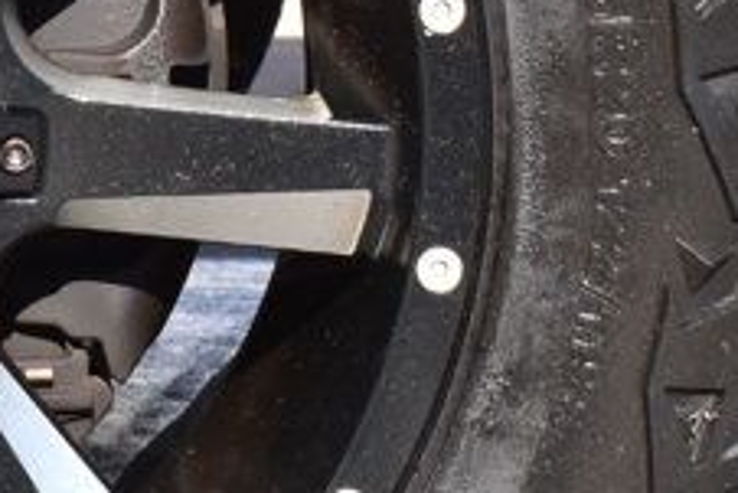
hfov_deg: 7.9
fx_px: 5292
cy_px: 153
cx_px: -85
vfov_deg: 5.3
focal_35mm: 258
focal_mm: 38
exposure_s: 1/400
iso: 400
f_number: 11
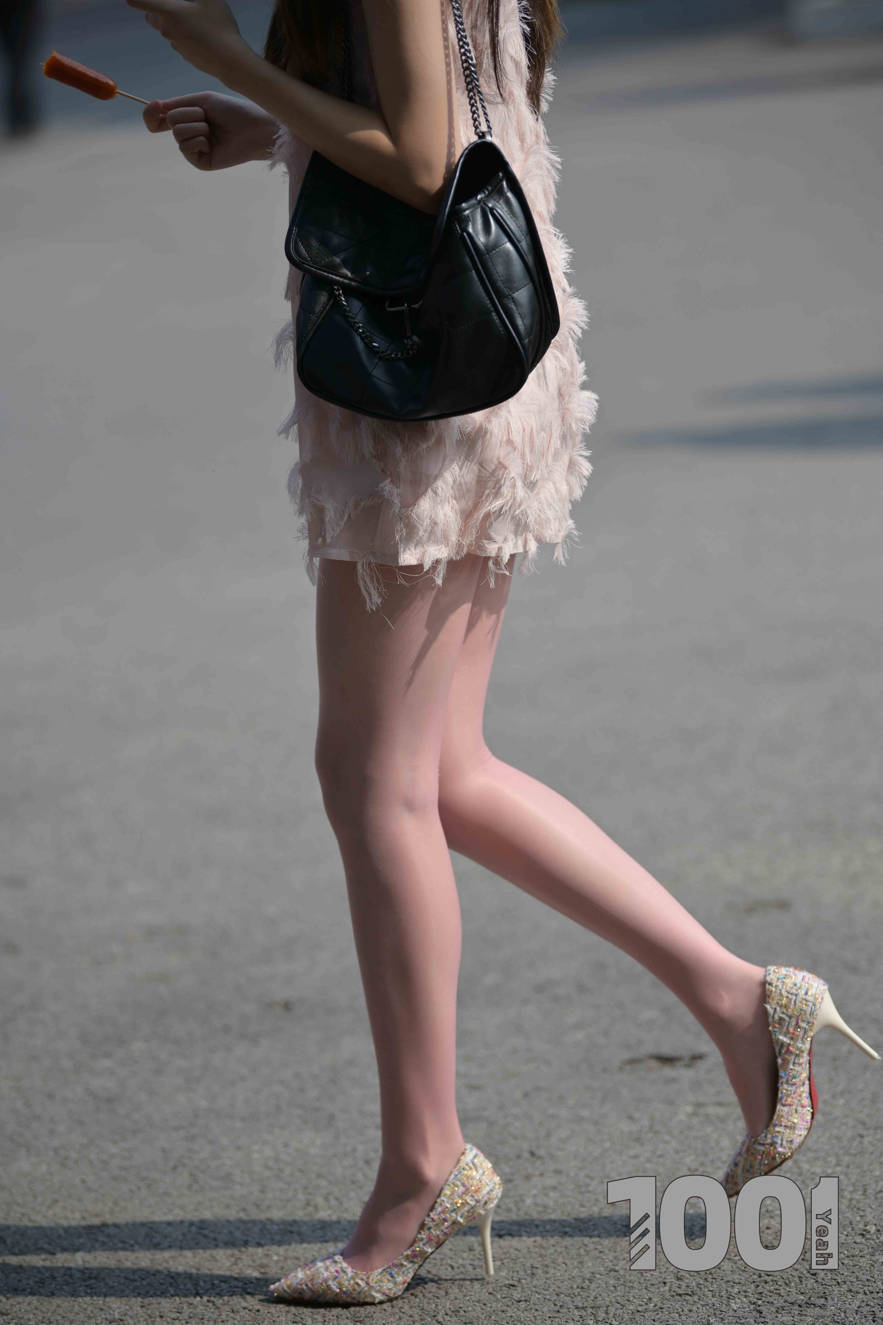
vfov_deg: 16.4
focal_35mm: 125
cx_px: 442
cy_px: 662
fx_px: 4599
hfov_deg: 11.0
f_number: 2.8
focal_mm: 125
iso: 100
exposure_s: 1/2500
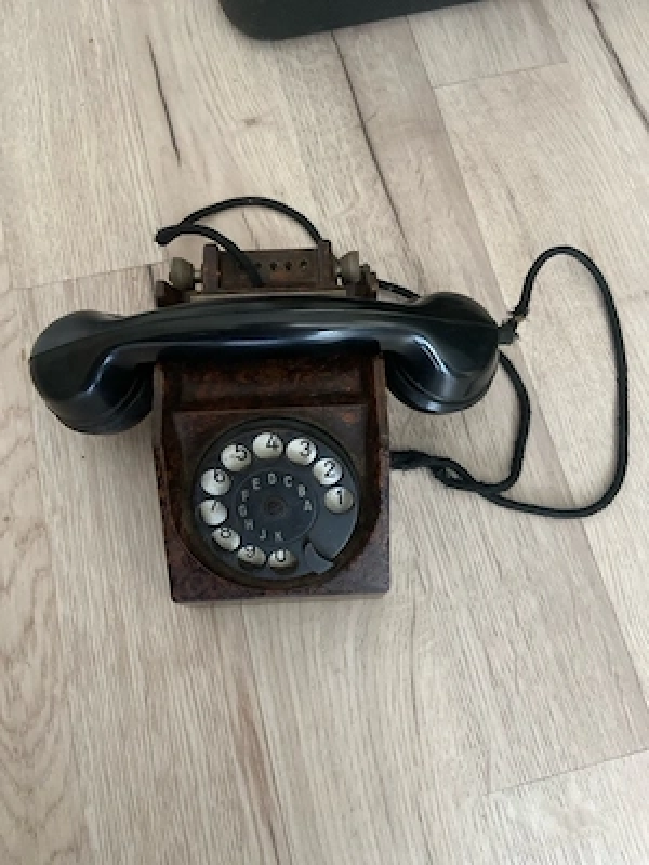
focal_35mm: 26
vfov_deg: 67.3
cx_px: 324
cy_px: 432
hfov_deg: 53.1
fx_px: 650
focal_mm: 4.25
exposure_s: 1/40
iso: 500
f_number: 1.8
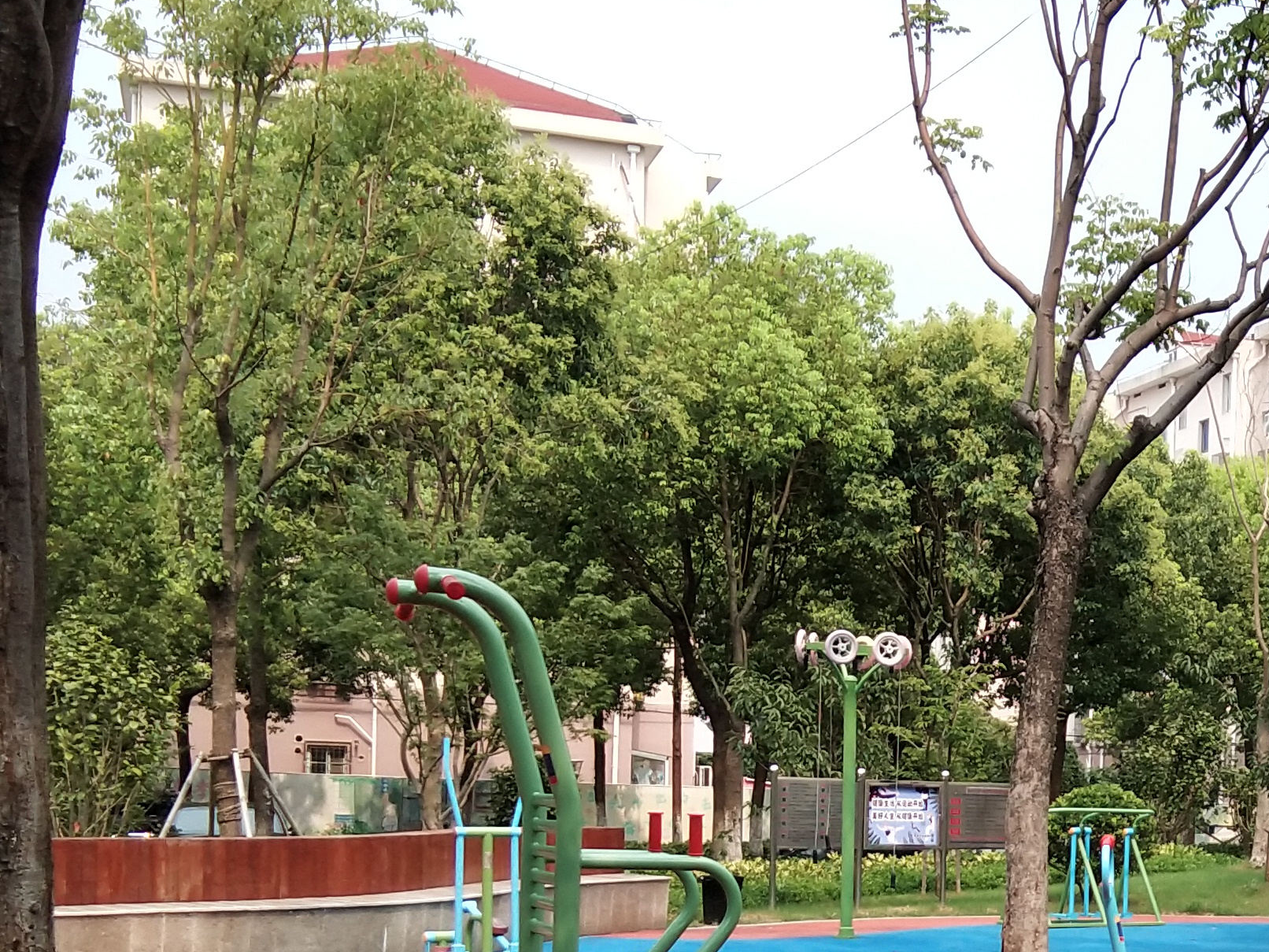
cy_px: 876
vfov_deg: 18.1
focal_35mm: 80
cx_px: 1360
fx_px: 2933
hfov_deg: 23.1
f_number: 2.2
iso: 50
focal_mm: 3.69
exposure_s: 1/521
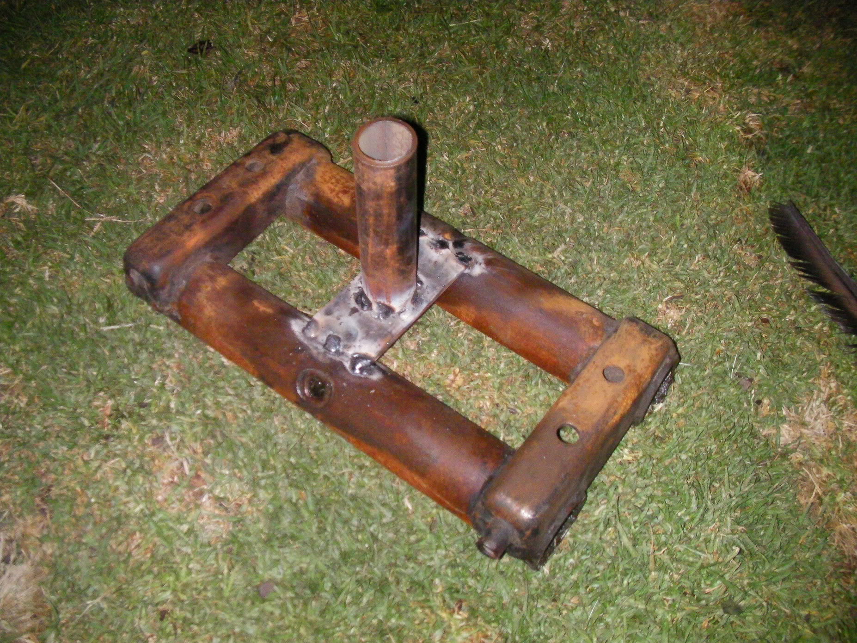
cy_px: 322
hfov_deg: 49.0
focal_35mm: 38
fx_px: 941
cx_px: 428
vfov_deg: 37.7
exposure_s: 1/30
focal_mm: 6.3
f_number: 3.5
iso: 400
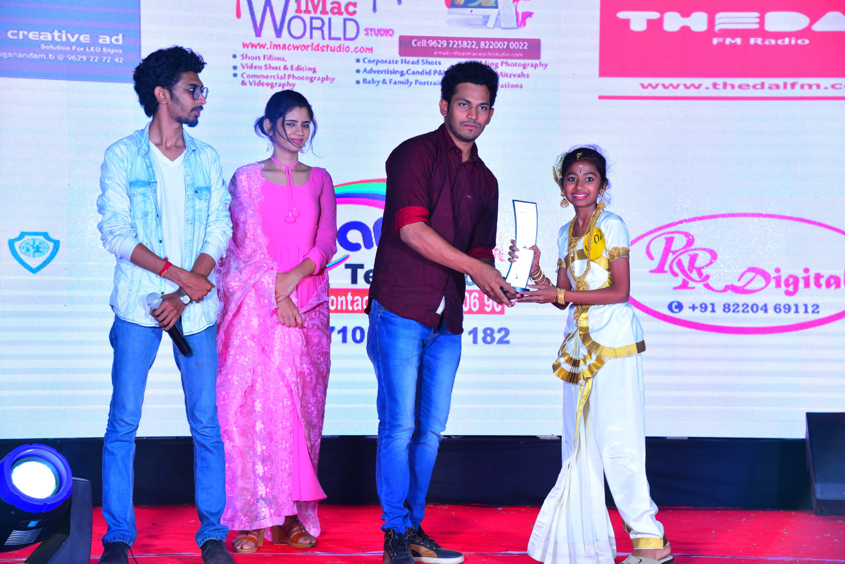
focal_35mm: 78
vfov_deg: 17.5
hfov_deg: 26.0
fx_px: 1831
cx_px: 422
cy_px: 282
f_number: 6.3
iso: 640
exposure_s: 1/125
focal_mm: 78
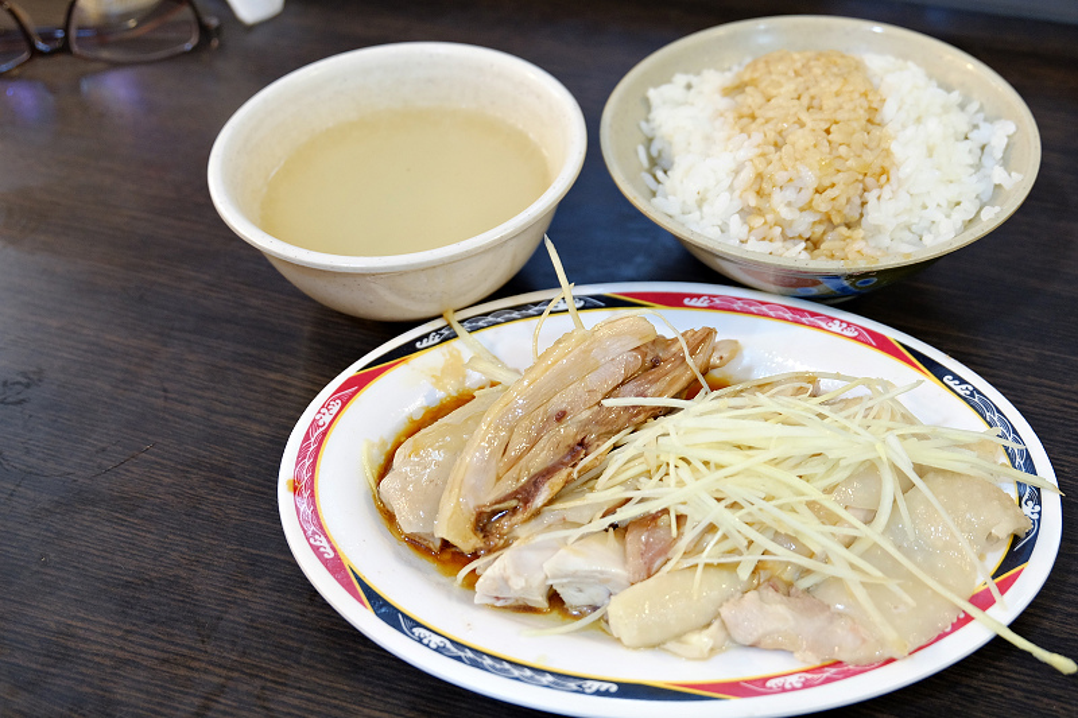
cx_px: 539
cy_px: 359
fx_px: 1257
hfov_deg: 46.4
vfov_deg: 31.9
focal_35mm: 42
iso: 800
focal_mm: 28.2
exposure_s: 1/15
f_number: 4.5
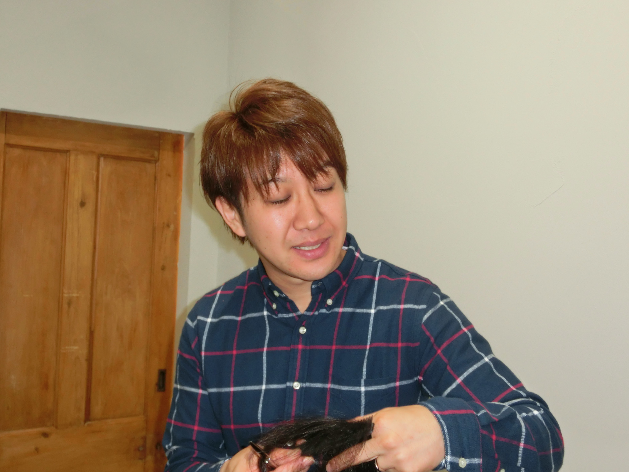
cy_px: 236
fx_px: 727
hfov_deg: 46.8
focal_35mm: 40
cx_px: 314
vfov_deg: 36.0
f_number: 4
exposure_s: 1/40
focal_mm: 7.15
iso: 400
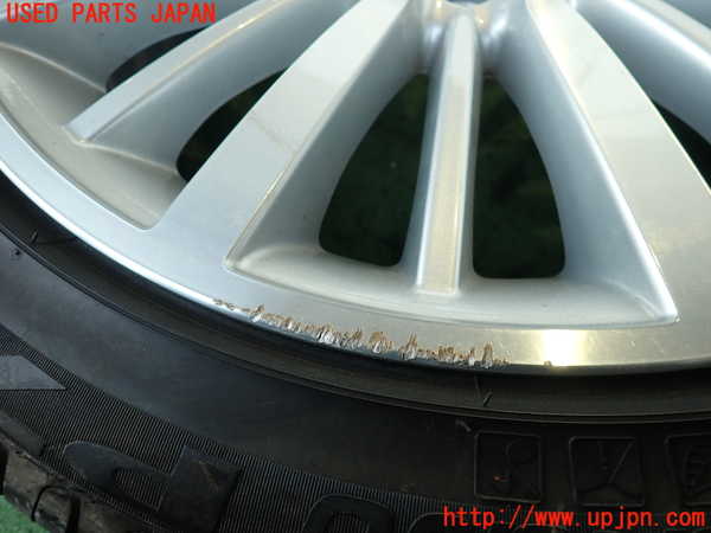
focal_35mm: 25
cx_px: 356
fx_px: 513
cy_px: 266
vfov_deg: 54.9
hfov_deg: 69.4
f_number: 2
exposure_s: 1/60
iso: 100
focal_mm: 4.5
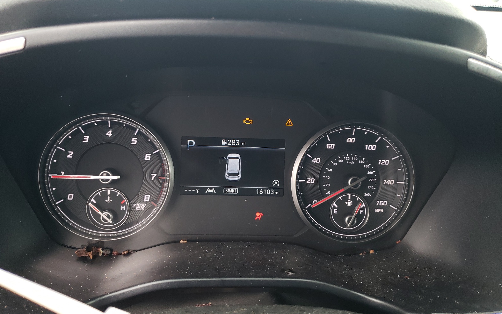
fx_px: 383
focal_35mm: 28
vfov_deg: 44.4
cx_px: 247
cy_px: 133
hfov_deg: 66.5
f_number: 1.5
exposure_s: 1/120
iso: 99
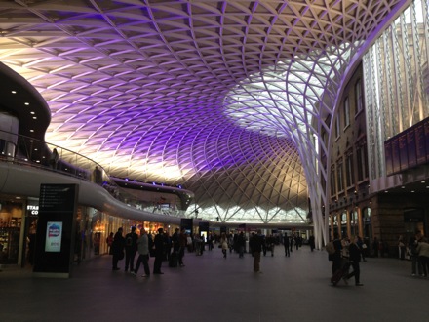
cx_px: 214
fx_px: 434
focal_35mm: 35
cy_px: 161
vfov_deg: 40.7
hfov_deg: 52.6
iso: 64
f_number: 2.4
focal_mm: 4.28
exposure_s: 1/60
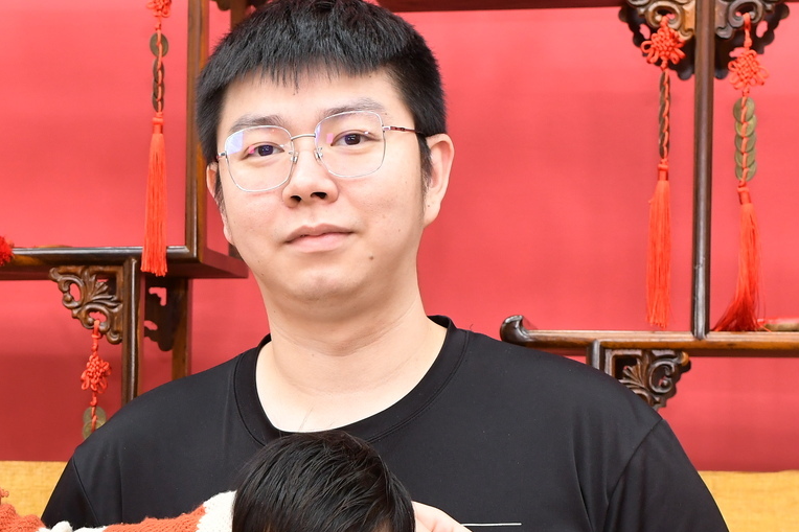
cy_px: 602
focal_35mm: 110
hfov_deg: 18.2
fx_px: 2441
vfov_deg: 12.2
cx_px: 48
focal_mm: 35
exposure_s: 1/200
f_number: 4.5
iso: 800
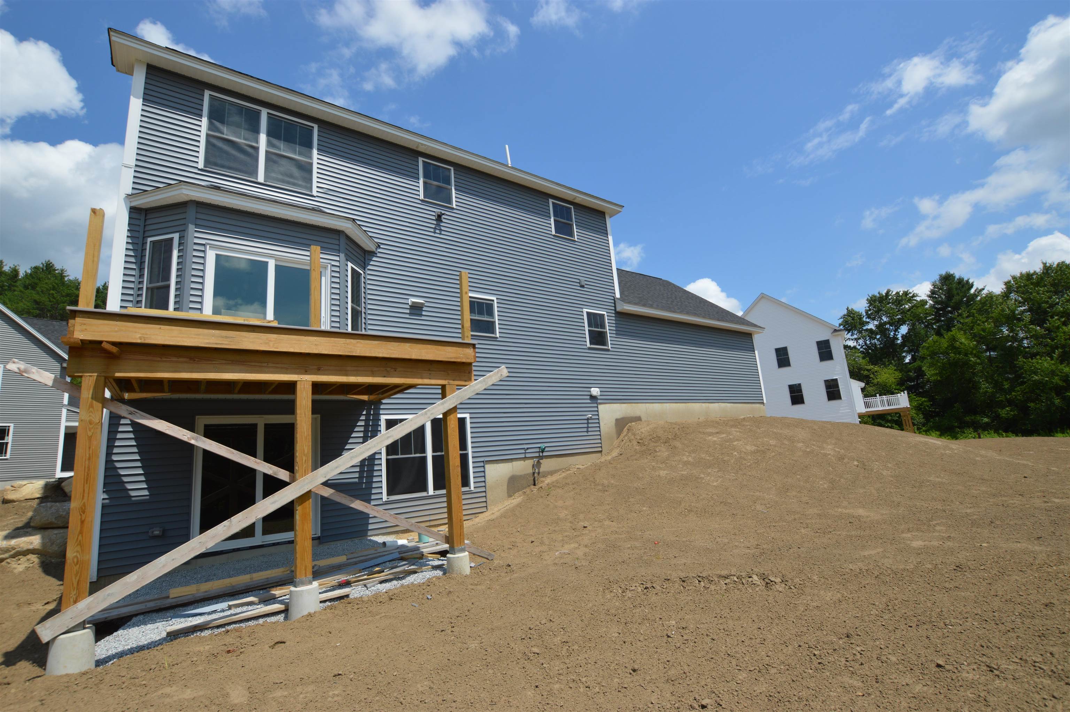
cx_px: 535
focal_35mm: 15
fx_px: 445
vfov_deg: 77.2
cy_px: 356
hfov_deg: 100.4
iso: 100
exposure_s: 1/250
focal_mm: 10
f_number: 8
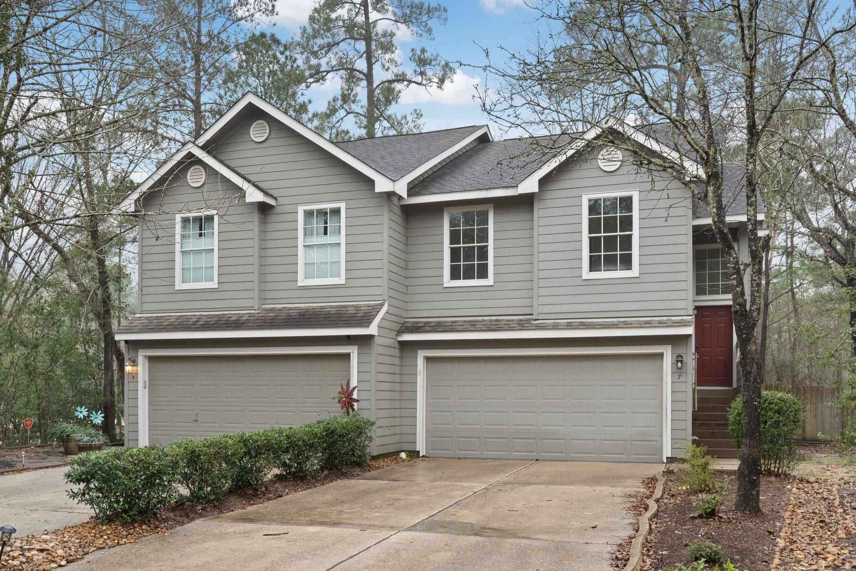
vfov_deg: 55.1
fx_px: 547
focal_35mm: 23
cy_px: 286
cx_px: 428
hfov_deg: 76.1
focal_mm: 23
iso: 320
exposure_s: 1/15
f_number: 9
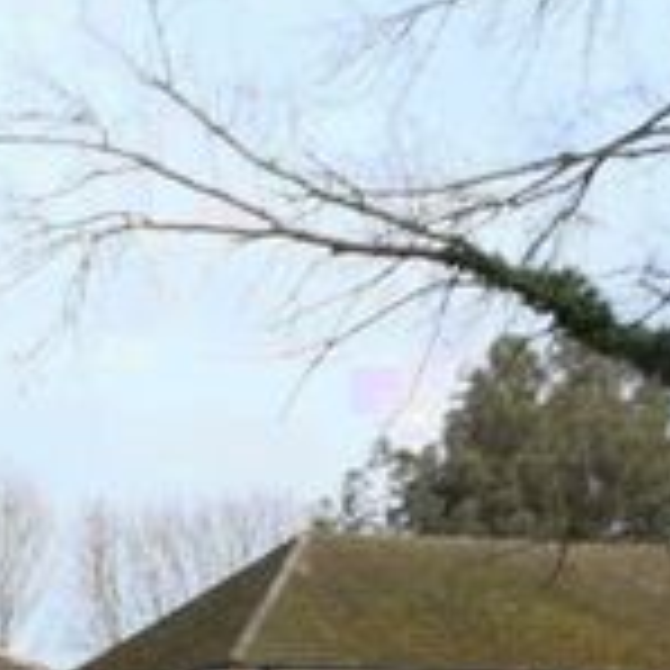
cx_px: -535
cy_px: 776
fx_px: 1708
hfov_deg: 17.8
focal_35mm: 78
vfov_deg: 20.9
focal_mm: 13
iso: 100
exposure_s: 1/250
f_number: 3.5
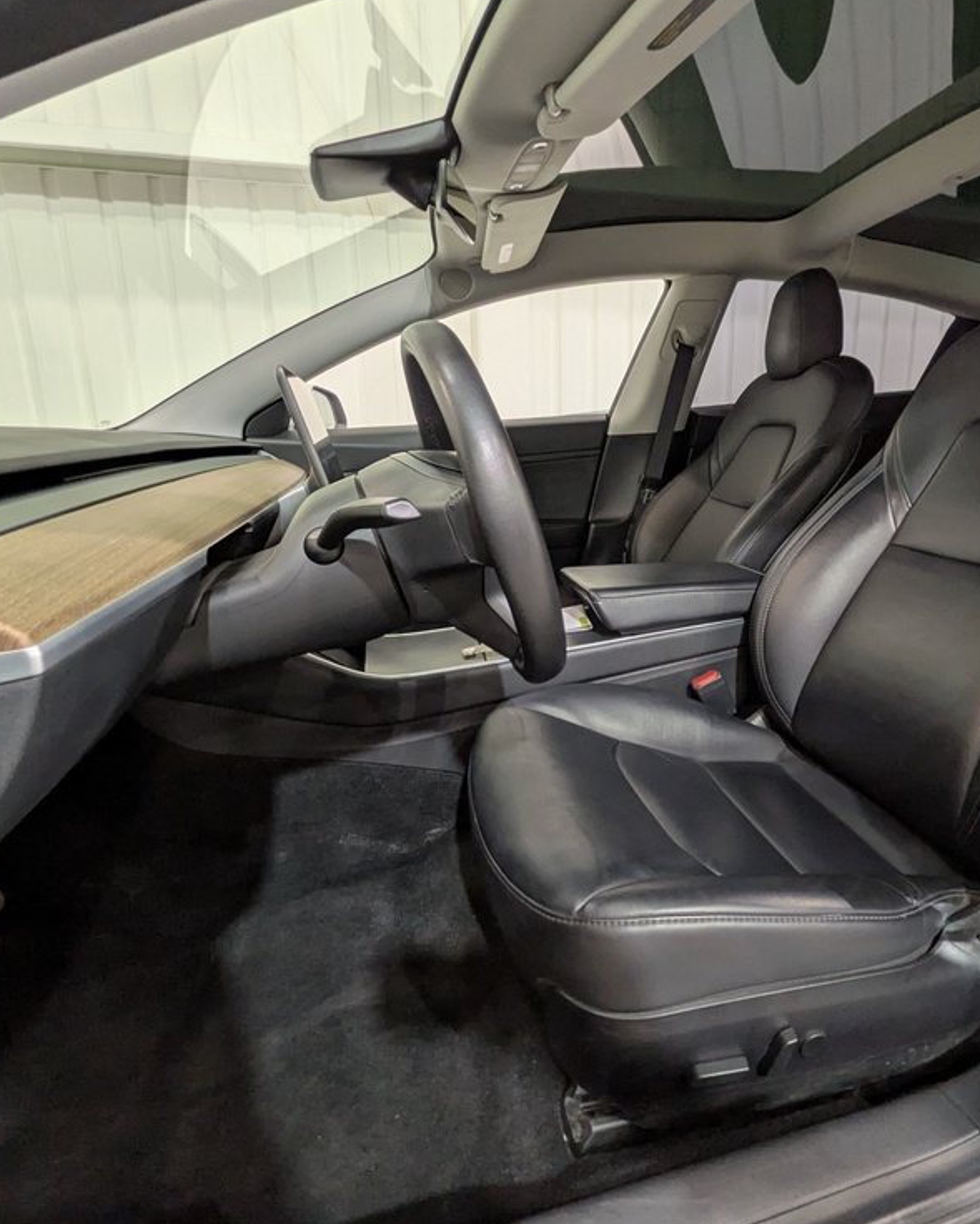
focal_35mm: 19
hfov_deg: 70.4
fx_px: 689
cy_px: 592
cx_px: 566
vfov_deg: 83.3
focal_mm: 1.83
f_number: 2.2
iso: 119
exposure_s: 1/30
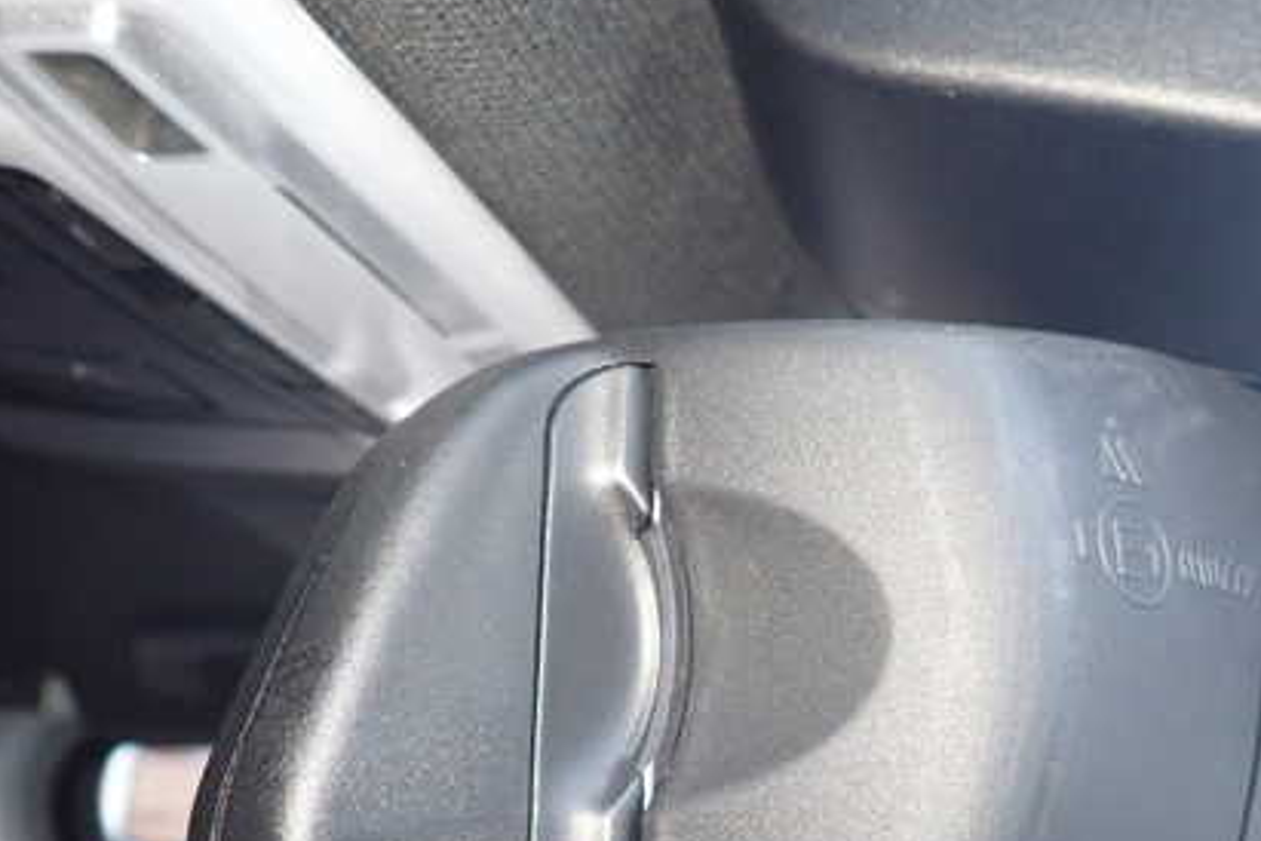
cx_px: 908
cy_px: 568
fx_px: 1331
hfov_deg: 49.2
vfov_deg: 34.7
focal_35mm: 38
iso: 800
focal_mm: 4.5
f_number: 2
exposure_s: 1/30
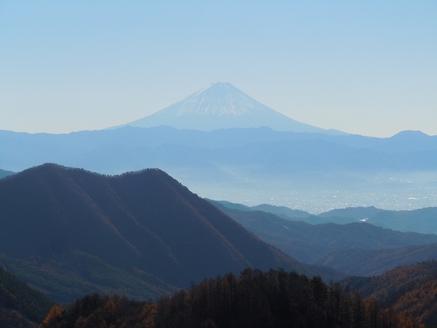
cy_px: 164
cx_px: 218
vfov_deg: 14.5
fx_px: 1288
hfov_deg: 19.3
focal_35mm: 102
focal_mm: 18.3
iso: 100
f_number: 10.5
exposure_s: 1/400
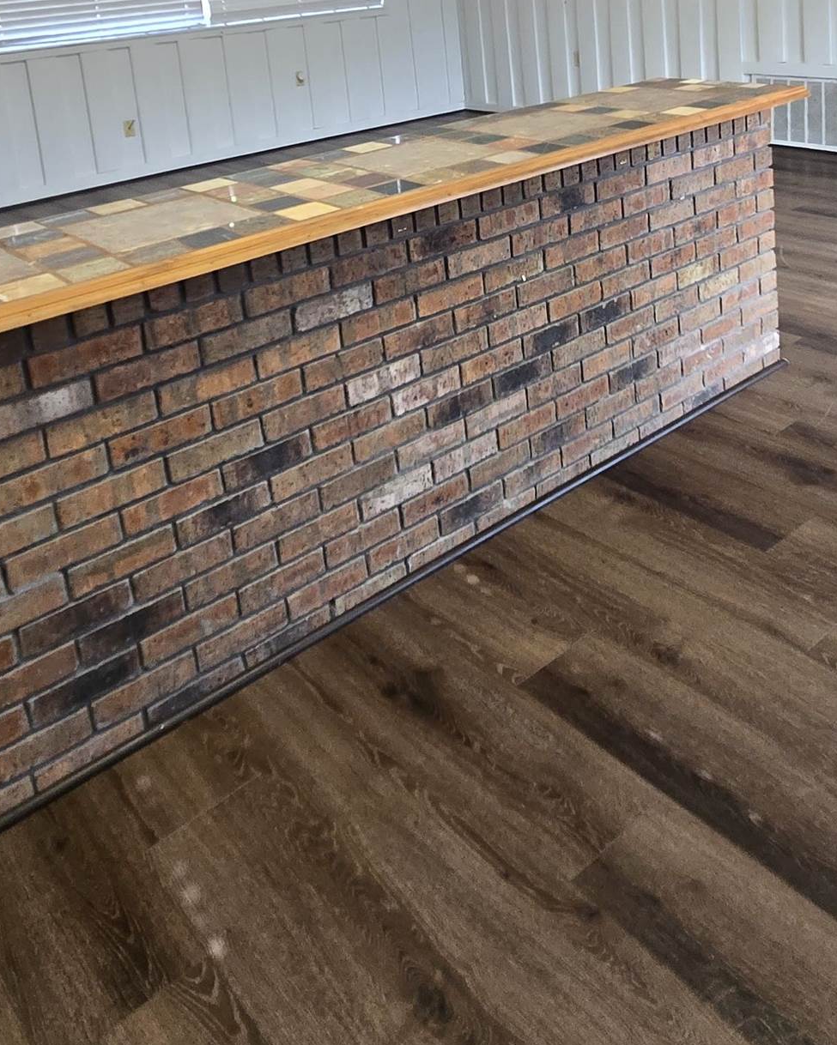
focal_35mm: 32
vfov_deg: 50.2
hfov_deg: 45.0
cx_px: 571
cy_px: 130
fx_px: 991
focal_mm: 1.7
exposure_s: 1/60
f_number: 2.2
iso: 125
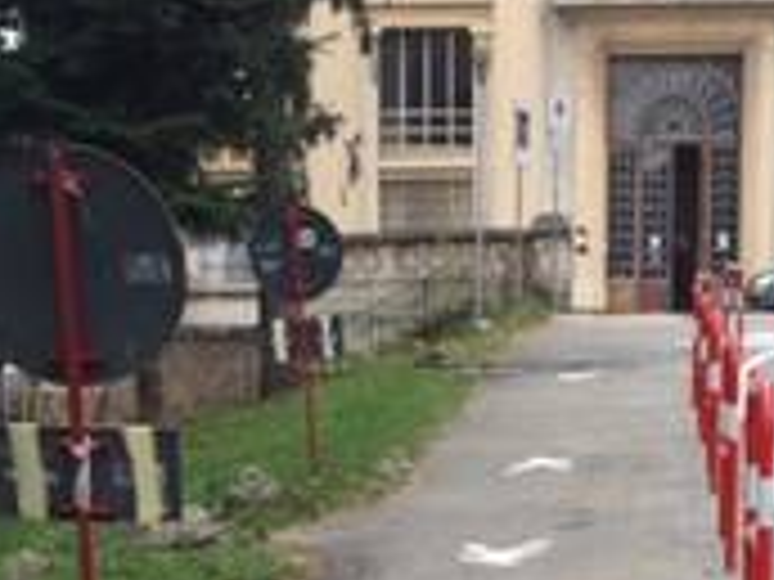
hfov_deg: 18.2
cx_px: 414
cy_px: 818
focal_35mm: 108
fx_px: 2415
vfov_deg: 13.1
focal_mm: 4.15
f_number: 2.2
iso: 32
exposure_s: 1/153
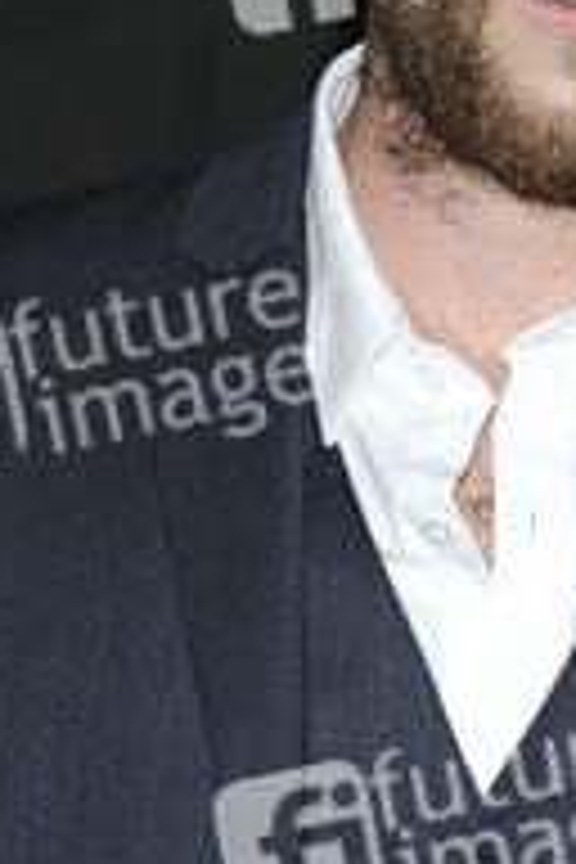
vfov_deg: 6.6
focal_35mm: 312
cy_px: 153
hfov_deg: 4.4
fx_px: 7487
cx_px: 578
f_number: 5
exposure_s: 1/200
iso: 320
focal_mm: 100
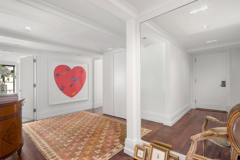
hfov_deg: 93.3
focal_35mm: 17
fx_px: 113
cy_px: 80
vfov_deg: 70.4
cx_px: 120
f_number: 18
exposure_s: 2.5
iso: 1000
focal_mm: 17
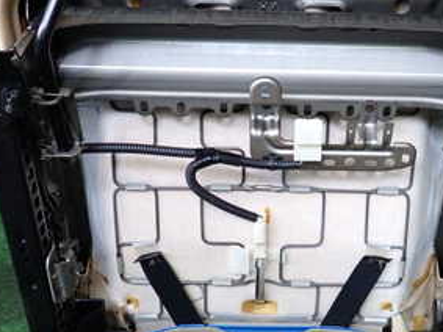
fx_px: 678
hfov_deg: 36.0
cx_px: 271
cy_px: 188
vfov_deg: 27.5
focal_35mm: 53
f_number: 2
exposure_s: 1/40
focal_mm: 4.5
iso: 200
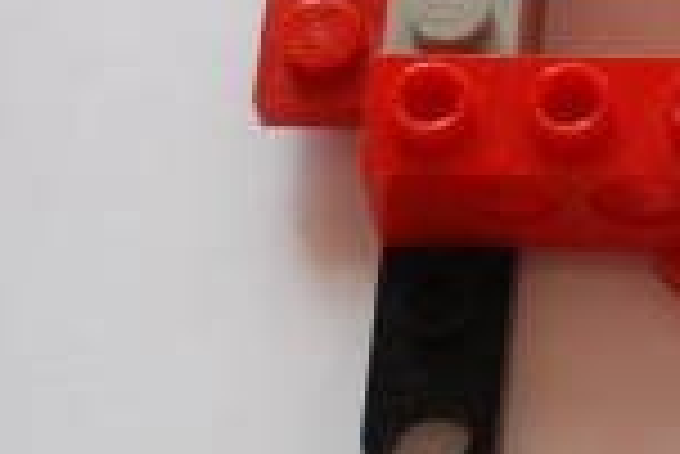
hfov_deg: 8.2
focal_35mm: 242
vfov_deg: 5.7
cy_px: -49
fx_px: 4575
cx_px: 1220
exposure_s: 1/40
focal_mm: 38
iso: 200
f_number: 5.3
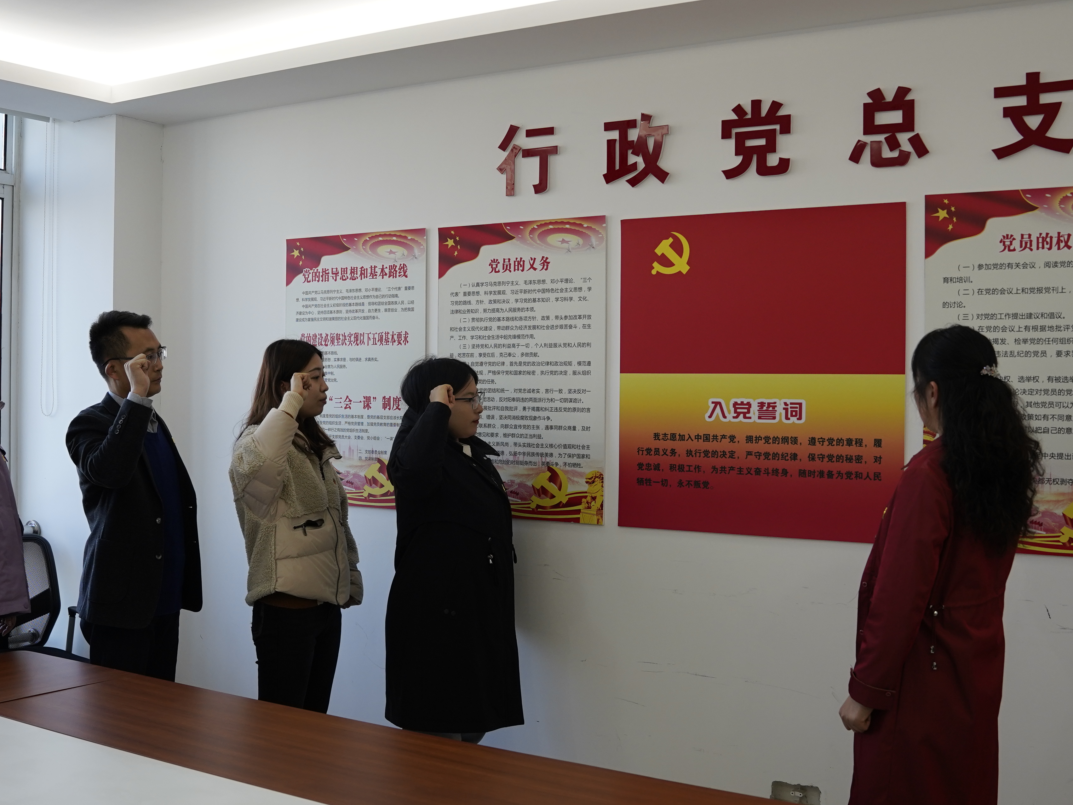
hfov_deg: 46.7
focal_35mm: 40
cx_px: 481
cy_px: 411
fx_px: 1240
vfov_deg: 36.0
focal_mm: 24
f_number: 4
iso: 640
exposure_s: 1/160
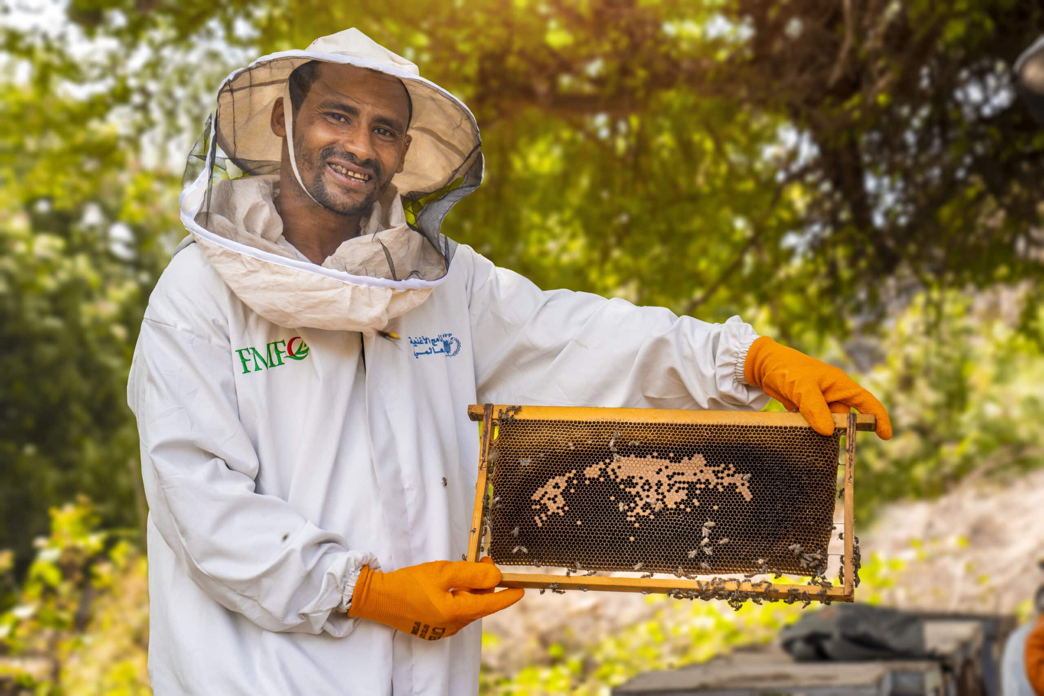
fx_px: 1769
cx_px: 522
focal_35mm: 61
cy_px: 348
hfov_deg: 32.9
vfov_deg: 22.3
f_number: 4.5
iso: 100
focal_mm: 61
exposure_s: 1/160
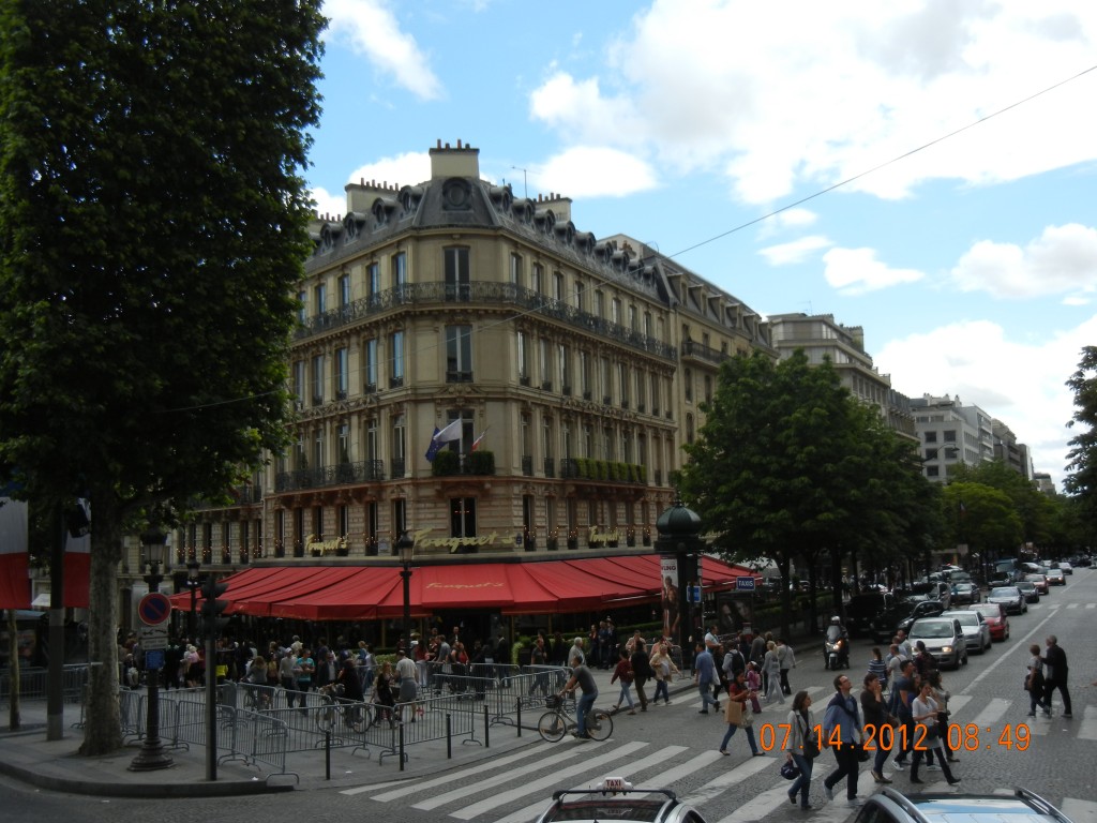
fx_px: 1236
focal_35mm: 39
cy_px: 412
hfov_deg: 47.9
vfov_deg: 36.8
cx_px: 548
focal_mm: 7.1
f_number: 3.7
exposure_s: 1/737
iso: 160
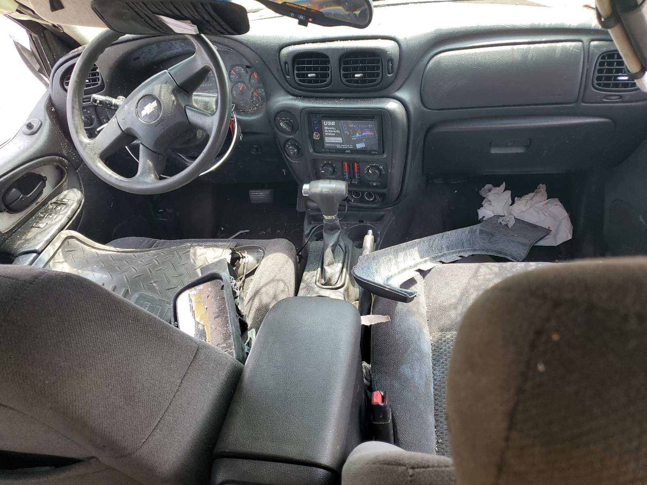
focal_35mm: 26
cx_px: 324
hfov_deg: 67.3
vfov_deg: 53.1
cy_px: 242
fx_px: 486
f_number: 1.5
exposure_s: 1/213
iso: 50
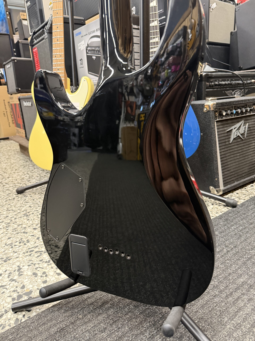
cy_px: 170
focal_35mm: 24
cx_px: 128
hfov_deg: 56.8
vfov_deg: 71.6
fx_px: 236
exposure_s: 1/33
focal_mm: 6.76
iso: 800
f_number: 1.78
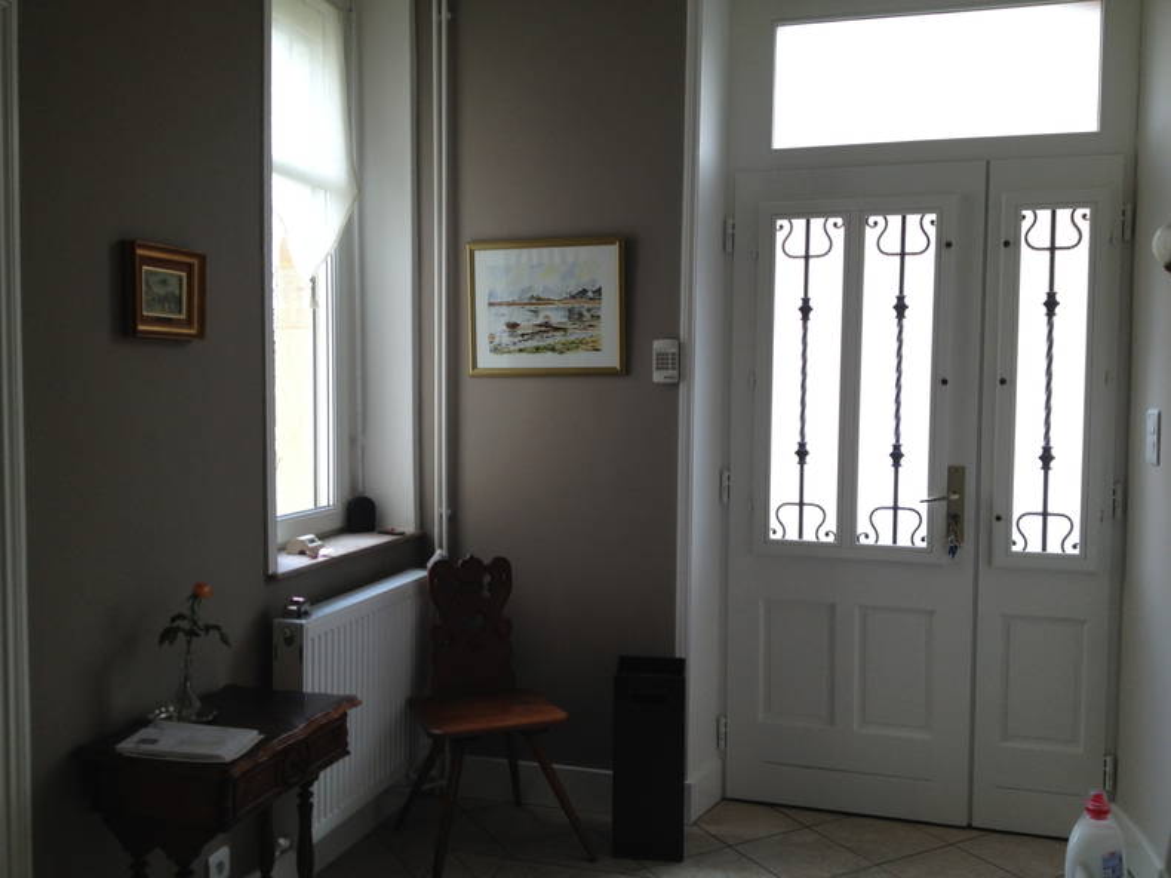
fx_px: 1184
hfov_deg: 52.6
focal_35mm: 35
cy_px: 439
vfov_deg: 40.7
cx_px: 586
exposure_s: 1/40
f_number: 2.4
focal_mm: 4.28
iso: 50
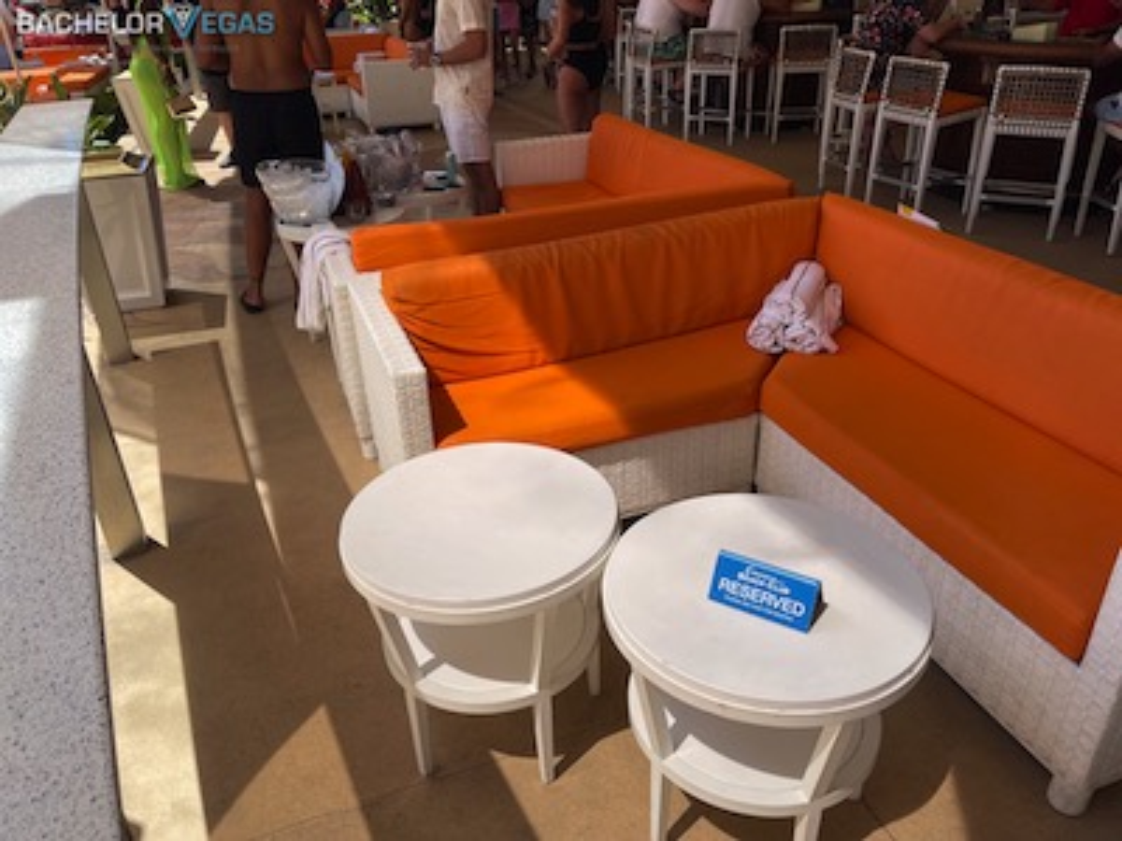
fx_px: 843
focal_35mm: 26
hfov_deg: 67.3
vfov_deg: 53.1
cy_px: 420
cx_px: 561
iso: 32
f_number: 1.6
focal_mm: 5.1
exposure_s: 1/1852
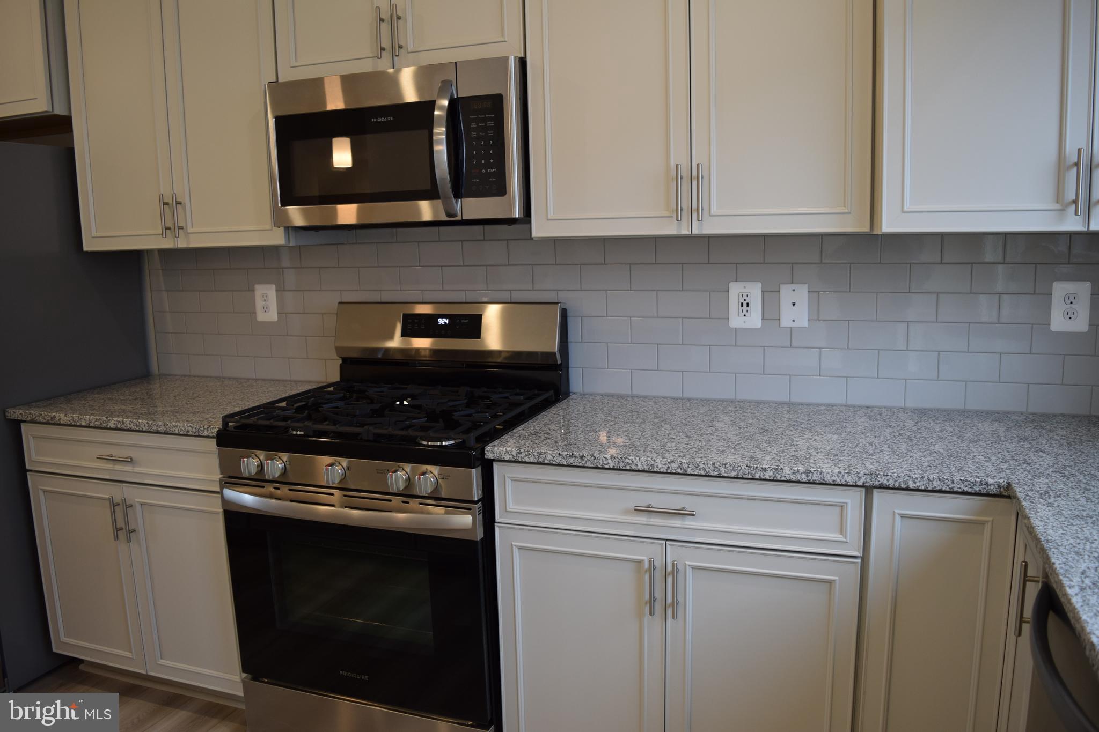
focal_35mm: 27
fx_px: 824
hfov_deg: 67.4
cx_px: 550
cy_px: 366
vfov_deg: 47.9
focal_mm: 18
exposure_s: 1/60
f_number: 4
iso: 400
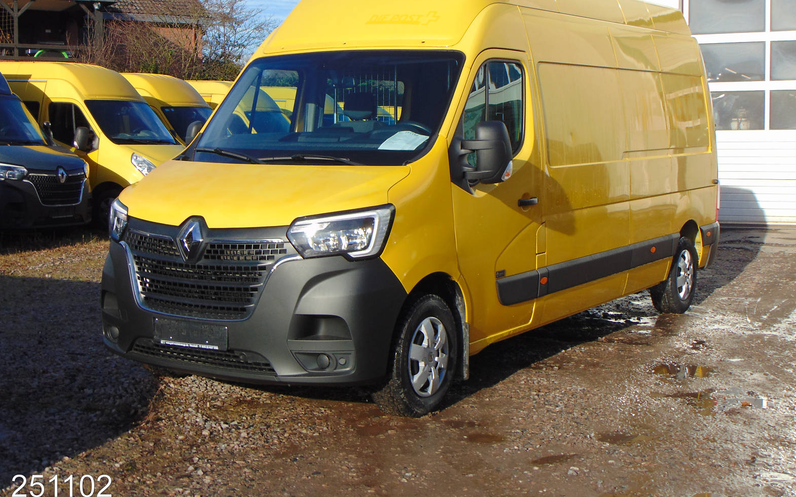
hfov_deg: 37.5
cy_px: 207
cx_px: 397
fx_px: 1171
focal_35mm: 54
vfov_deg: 23.9
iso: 80
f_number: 9
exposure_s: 1/160
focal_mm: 9
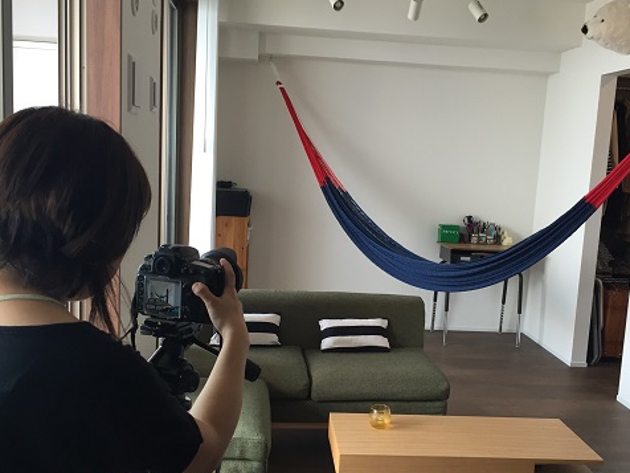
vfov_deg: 36.8
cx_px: 335
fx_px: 710
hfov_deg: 47.8
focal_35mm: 39
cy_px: 260
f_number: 2.2
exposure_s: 1/40
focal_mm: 4.15
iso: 40
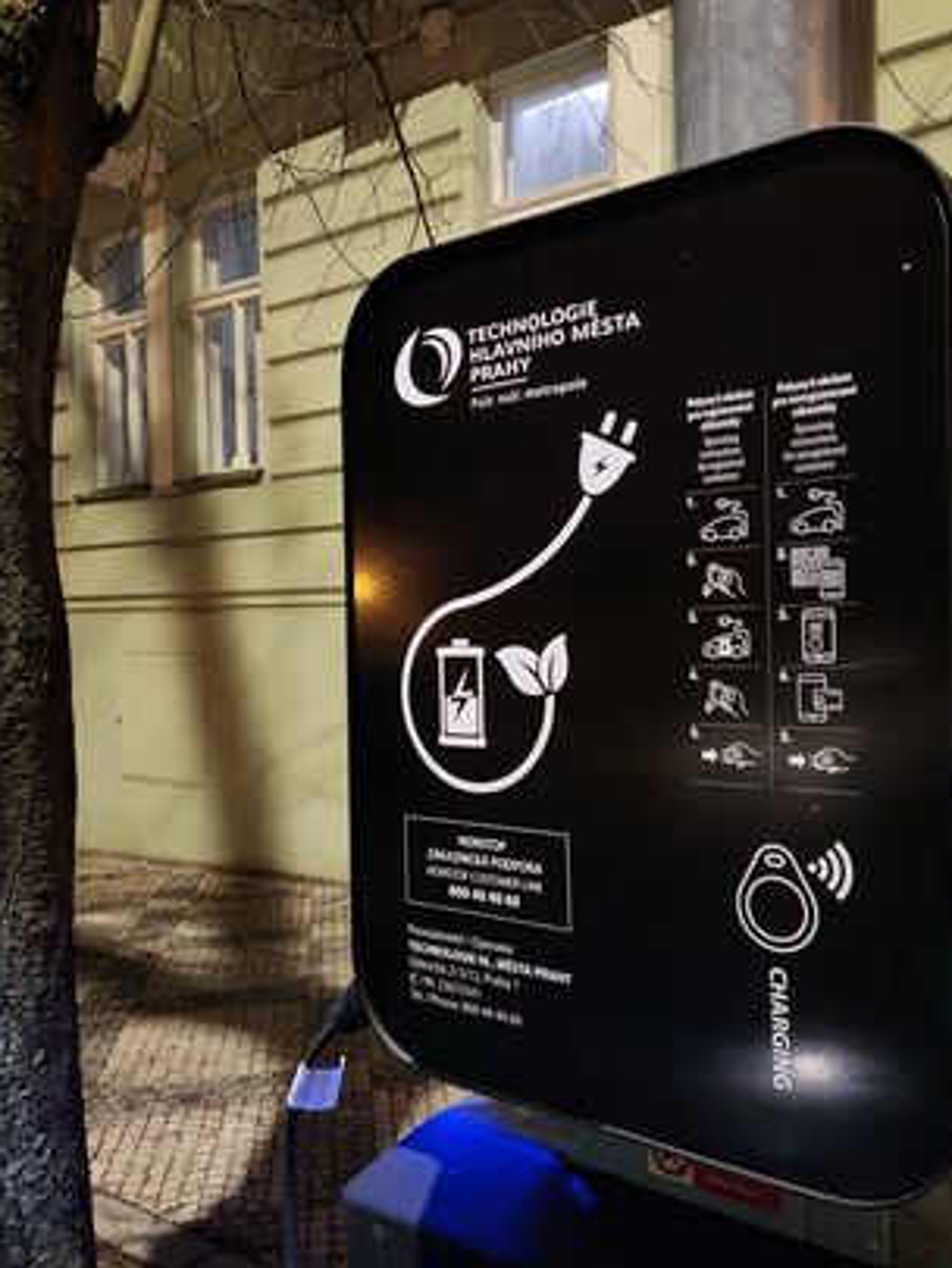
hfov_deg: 45.5
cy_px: 639
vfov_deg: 58.3
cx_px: 476
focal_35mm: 31
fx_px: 1136
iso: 1250
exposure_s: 1/11
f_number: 1.8
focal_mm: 5.4
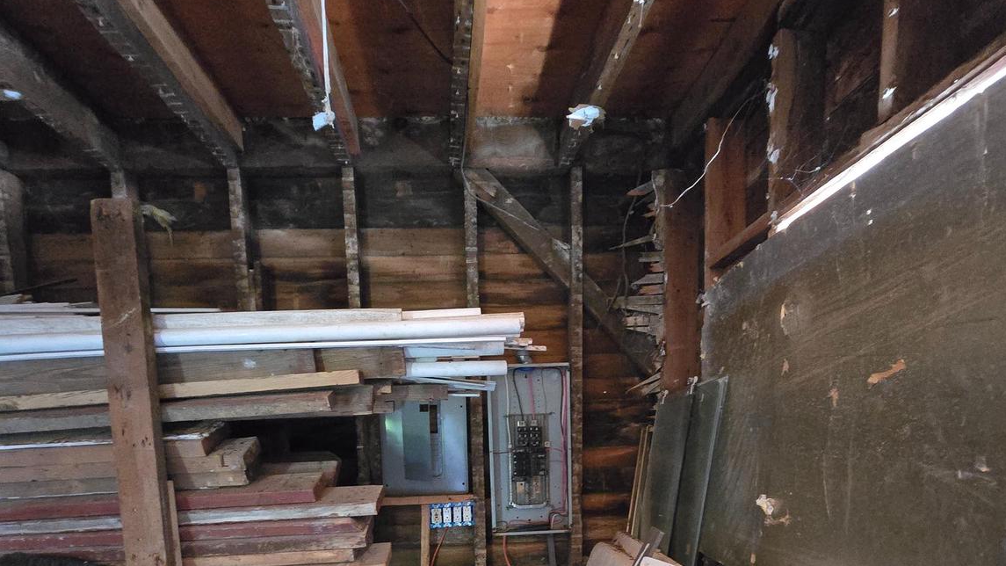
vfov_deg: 51.4
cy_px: 511
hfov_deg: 89.6
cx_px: 504
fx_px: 507
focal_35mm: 19
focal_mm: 2.2
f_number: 2.2
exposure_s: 1/24
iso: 2000
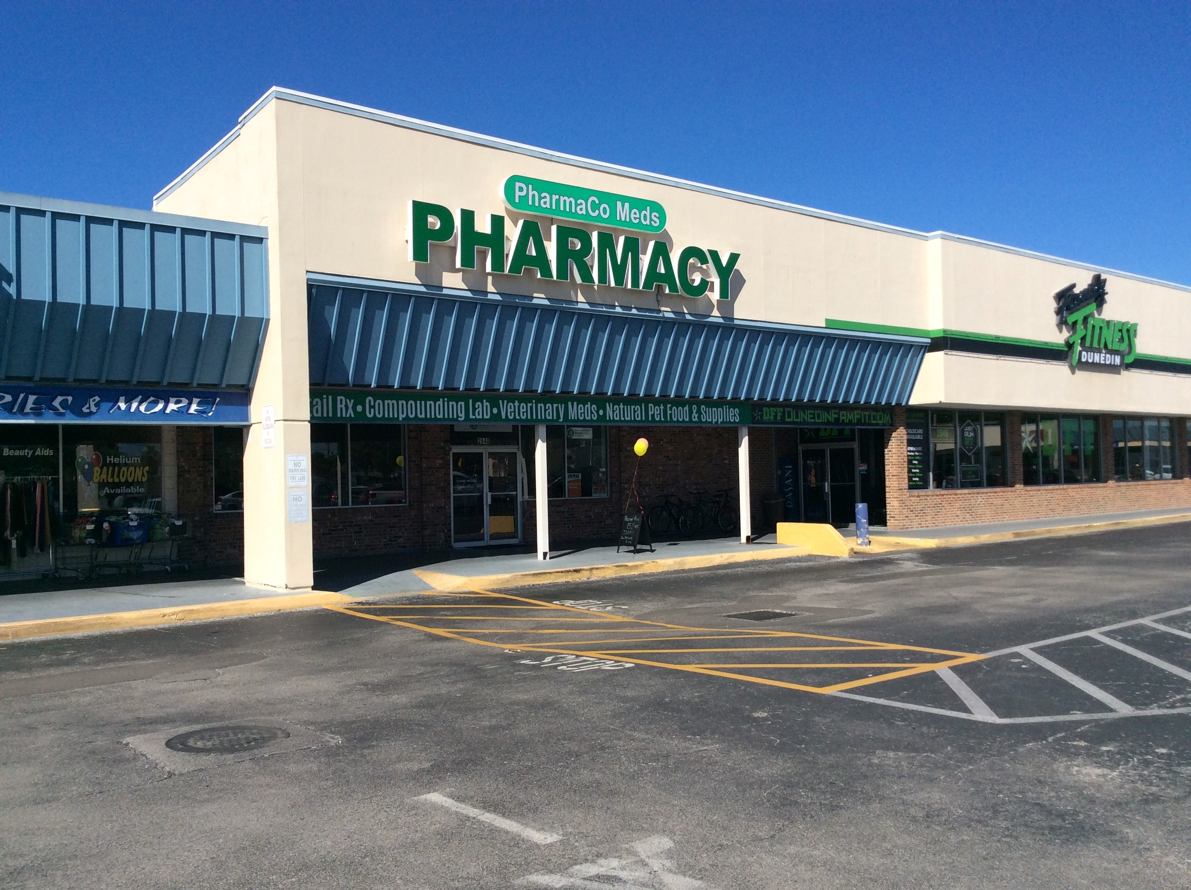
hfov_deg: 56.9
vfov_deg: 44.1
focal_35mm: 32
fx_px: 1099
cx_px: 596
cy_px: 445
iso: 32
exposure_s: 1/2387
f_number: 2.4
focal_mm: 3.3
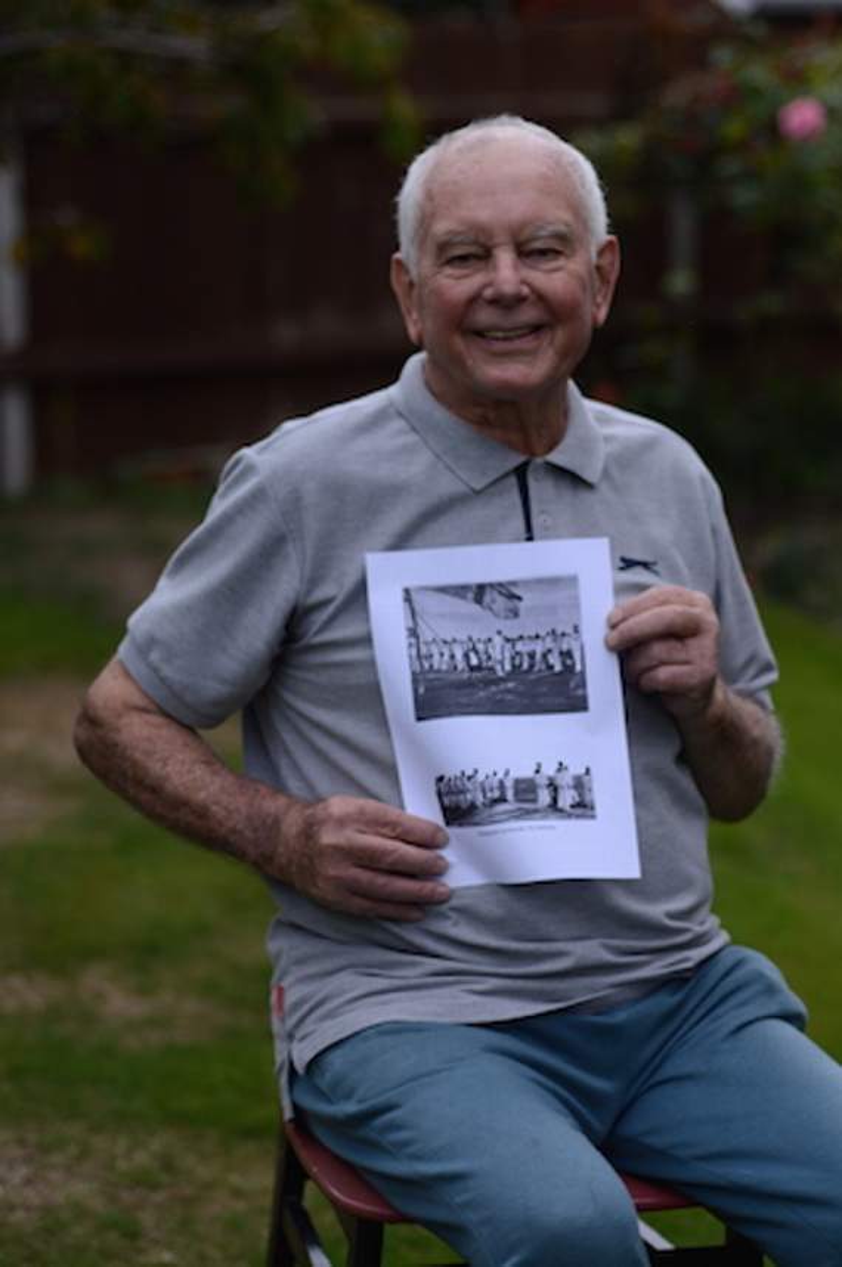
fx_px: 2637
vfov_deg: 27.0
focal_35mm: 75
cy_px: 634
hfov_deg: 18.1
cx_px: 421
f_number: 2
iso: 100
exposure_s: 1/3200
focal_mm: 50
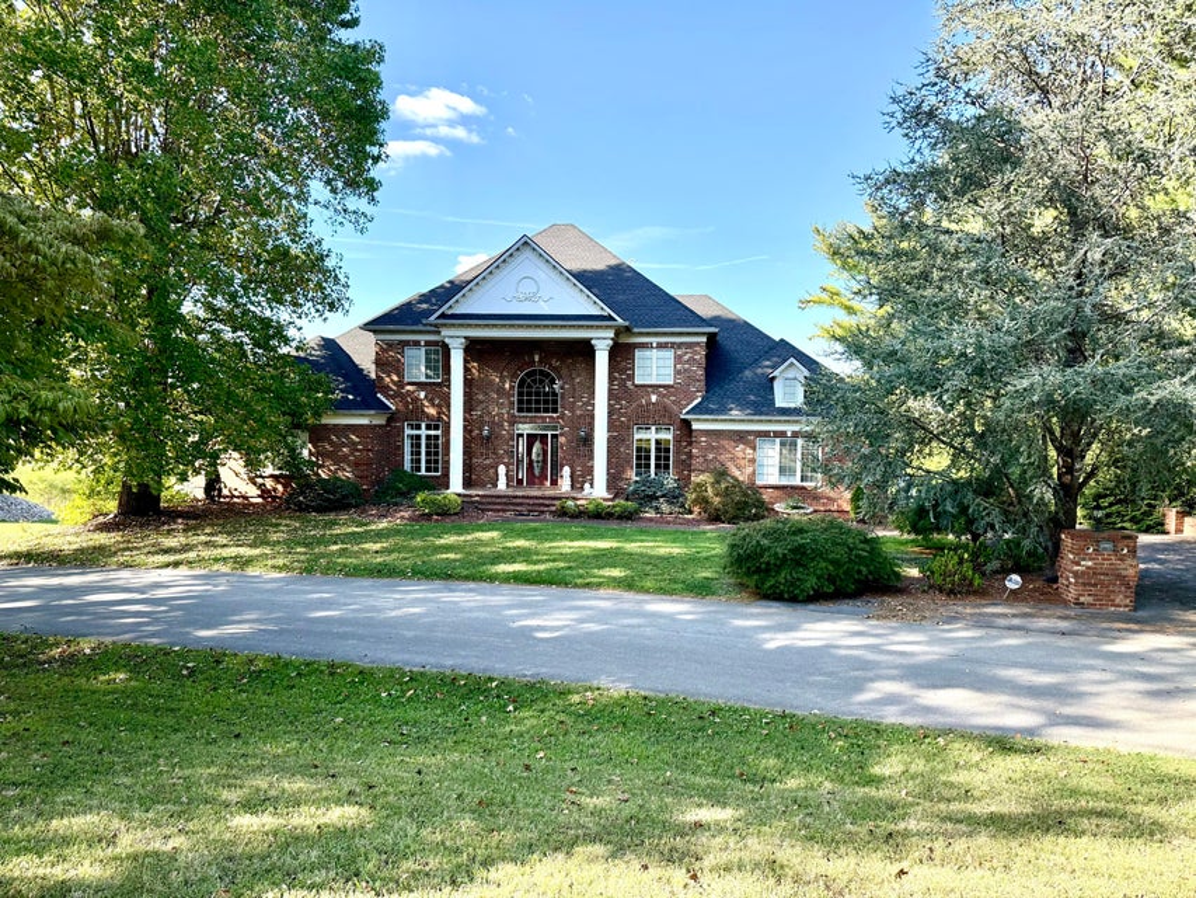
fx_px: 829
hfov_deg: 71.6
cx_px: 598
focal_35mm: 24
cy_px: 449
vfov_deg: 56.8
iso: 100
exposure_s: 1/1410
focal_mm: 6.76
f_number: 1.78
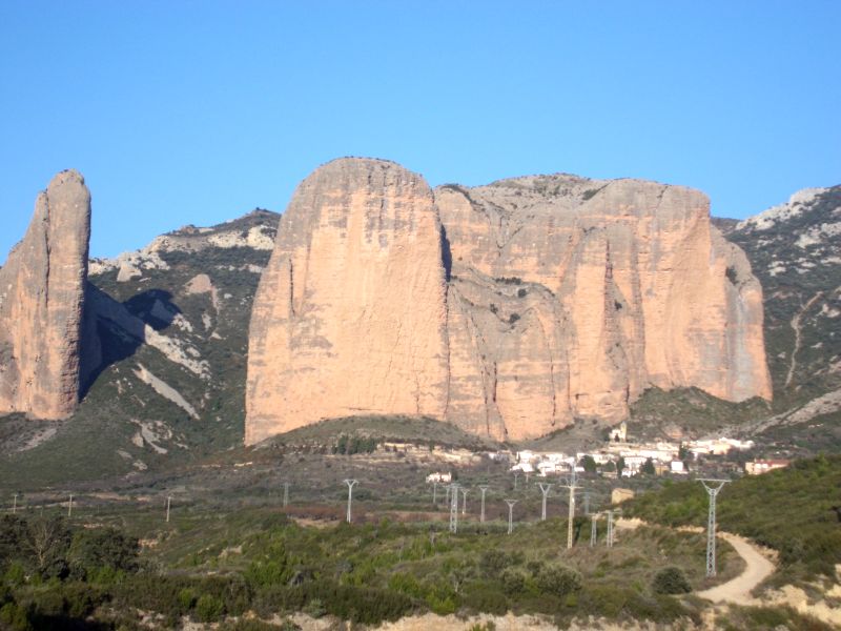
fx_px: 1822
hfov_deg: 26.0
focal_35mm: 75
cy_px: 316
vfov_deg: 19.6
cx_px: 420
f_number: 5.8
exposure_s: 1/250
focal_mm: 13.5
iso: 64
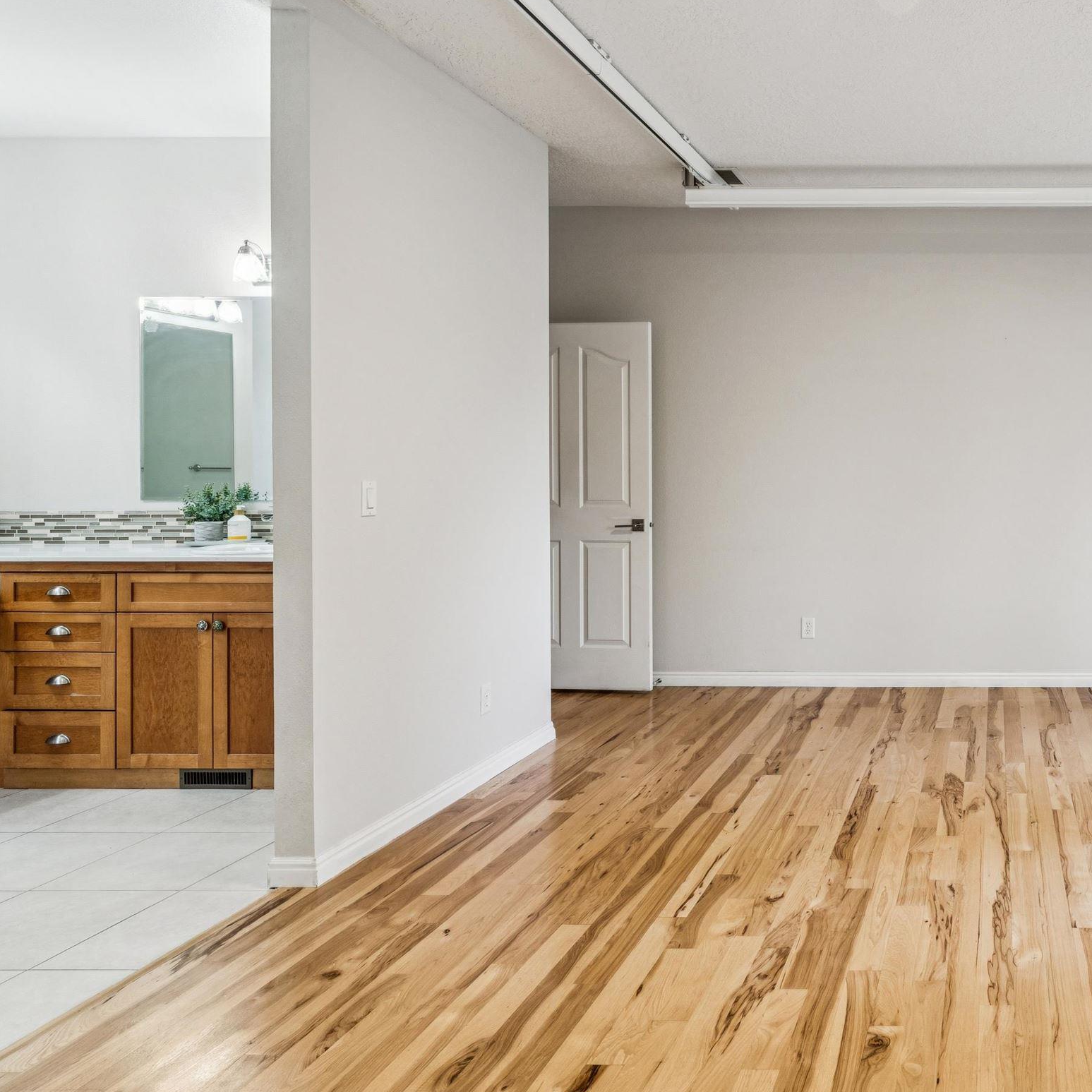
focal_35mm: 27
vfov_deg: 58.5
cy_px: 465
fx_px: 970
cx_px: 993
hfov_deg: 51.5
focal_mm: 16.1
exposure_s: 1/6
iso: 400
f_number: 13
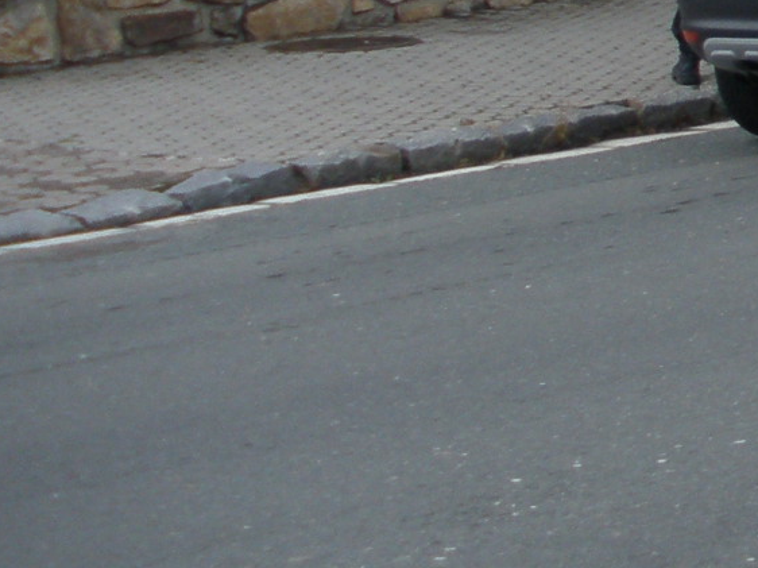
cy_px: -457
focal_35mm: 164
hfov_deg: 10.6
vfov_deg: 8.7
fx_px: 3590
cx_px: 1712
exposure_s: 1/100
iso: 80
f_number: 3.5
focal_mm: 6.3
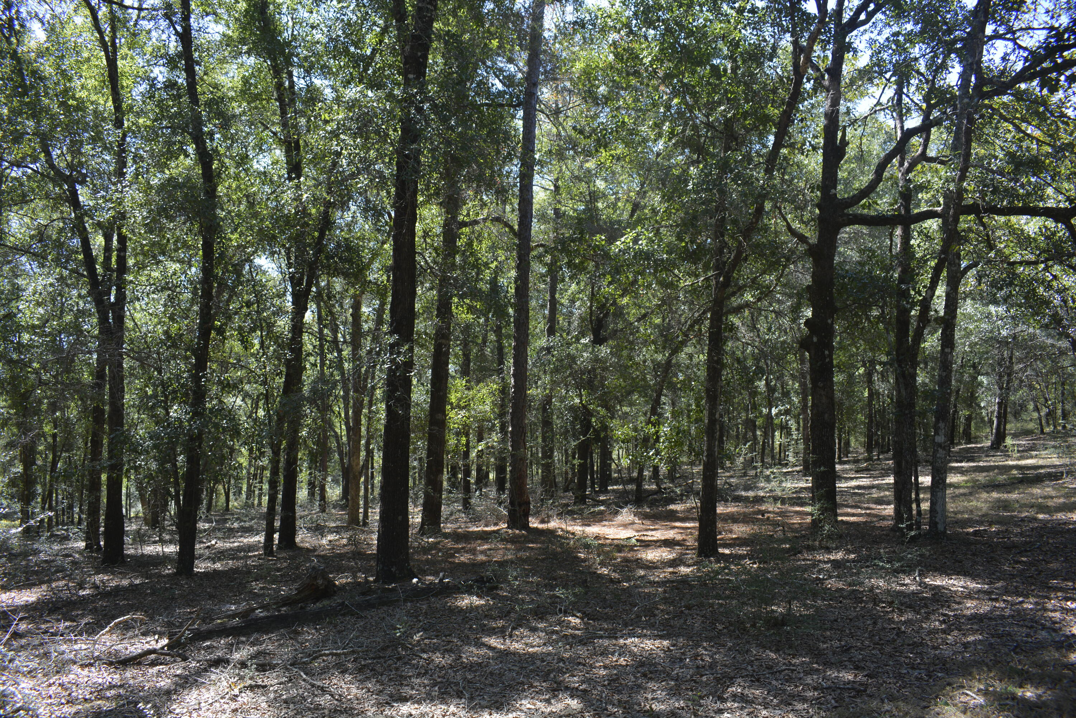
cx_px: 538
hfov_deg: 67.4
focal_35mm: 27
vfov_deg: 47.9
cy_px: 359
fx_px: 807
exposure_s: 1/125
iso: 200
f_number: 5.6
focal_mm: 18
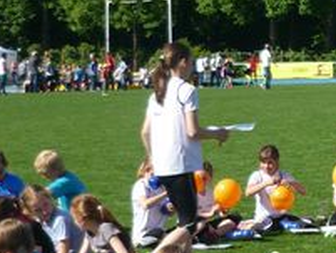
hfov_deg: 13.7
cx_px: 413
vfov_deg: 10.6
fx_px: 1360
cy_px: 116
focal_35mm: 140
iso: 100
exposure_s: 1/125
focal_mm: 7.2
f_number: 9
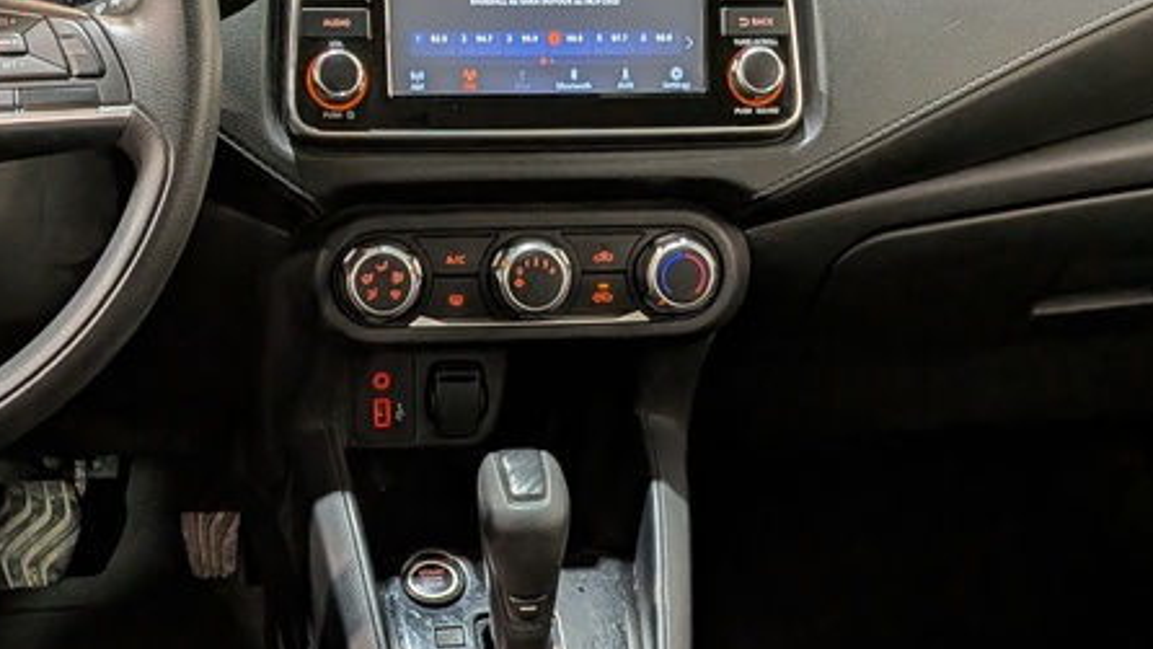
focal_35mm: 60
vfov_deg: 19.9
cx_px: 509
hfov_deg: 34.8
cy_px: 491
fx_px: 1835
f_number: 1.7
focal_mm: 4.53
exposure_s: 1/33.3
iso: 63
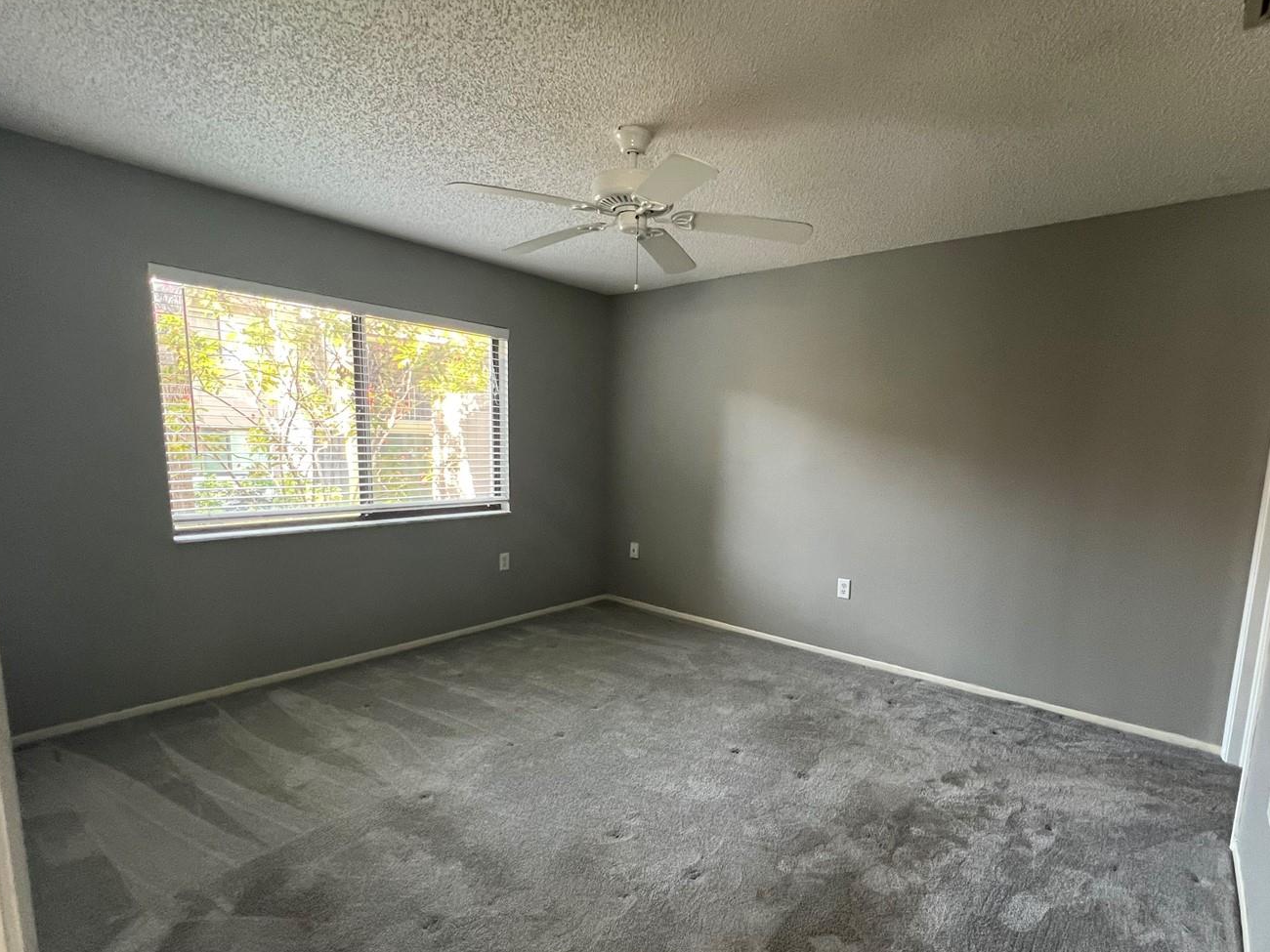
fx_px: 587
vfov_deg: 77.8
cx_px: 695
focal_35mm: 16
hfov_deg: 94.2
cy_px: 529
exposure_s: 1/60
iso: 250
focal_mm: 1.57
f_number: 1.8
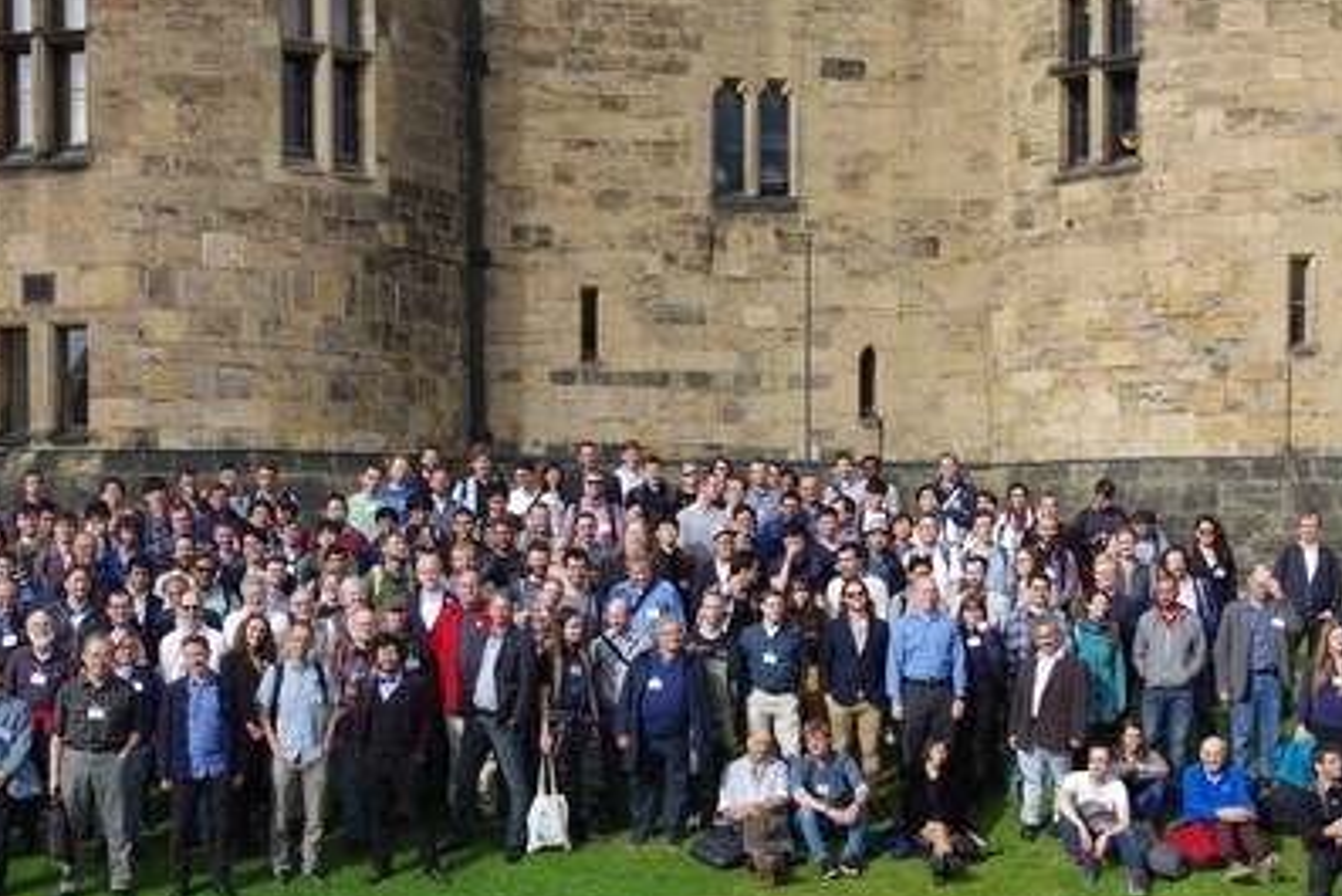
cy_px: 595
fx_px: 2200
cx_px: 668
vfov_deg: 22.9
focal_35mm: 59
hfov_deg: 33.9
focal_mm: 26
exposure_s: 1/125
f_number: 8
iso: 100
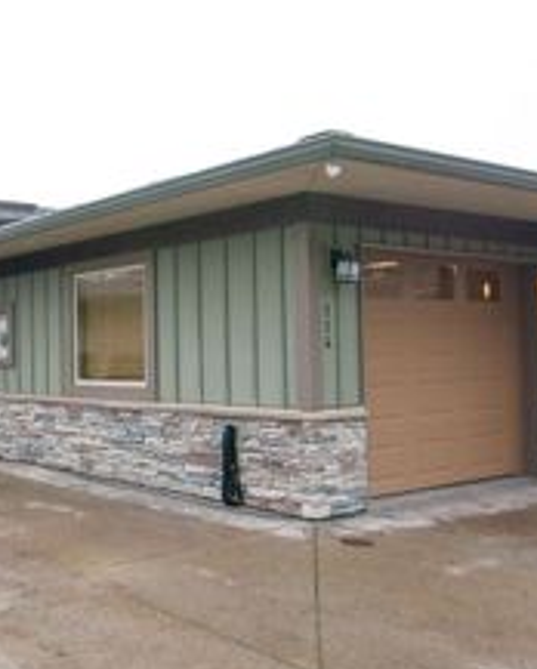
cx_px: -34
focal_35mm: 39
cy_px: 362
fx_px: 774
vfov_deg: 46.8
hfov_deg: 33.9
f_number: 4.5
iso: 200
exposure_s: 1/80
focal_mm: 12
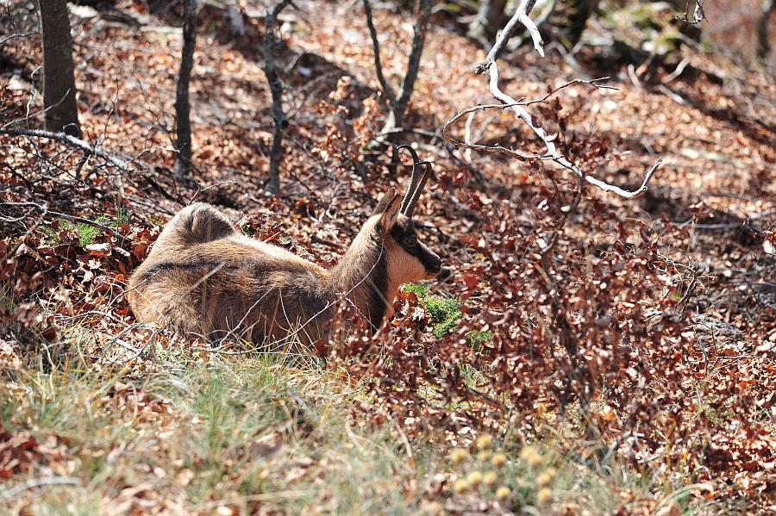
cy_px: 258
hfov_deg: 7.6
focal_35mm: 270
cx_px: 388
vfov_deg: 5.1
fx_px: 5817
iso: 500
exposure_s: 1/250
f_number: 8
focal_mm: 270
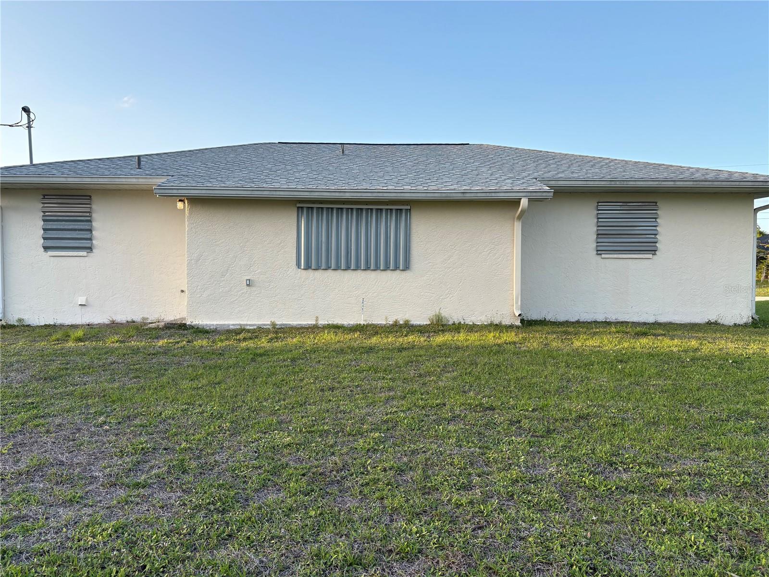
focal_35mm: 26
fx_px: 578
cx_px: 384
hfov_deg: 67.3
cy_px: 288
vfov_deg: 53.1
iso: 50
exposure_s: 1/641
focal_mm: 5.96
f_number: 1.6
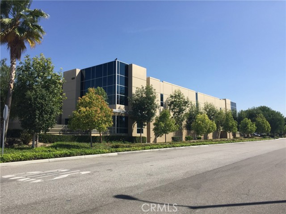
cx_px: 143
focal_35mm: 29
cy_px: 107
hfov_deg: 61.7
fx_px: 240
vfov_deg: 48.2
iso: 32
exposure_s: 1/2083
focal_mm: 4.15
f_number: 2.2
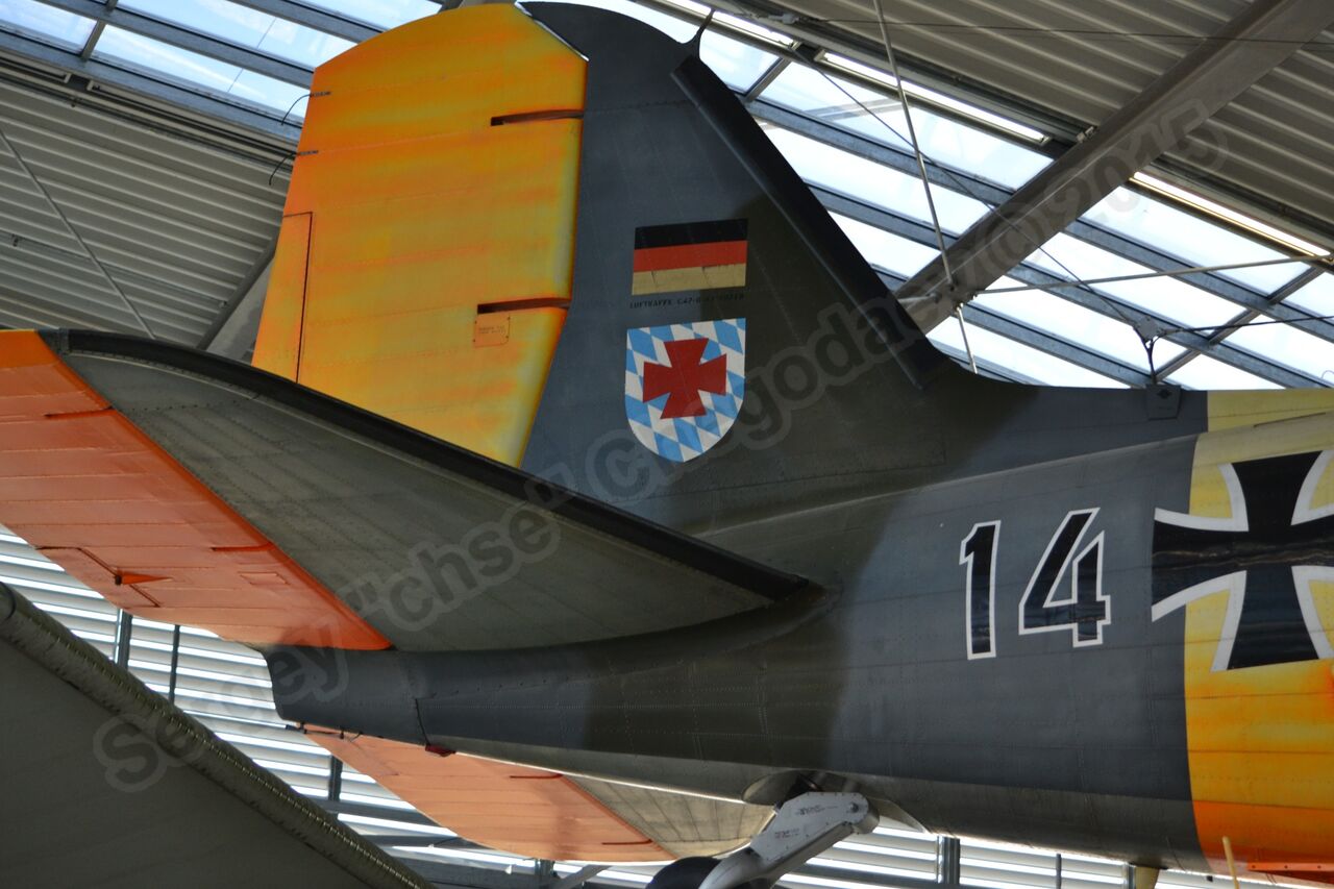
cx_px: 667
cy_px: 444
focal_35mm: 82
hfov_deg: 24.6
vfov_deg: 16.5
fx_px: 3056
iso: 400
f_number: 4.5
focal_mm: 55
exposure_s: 1/80
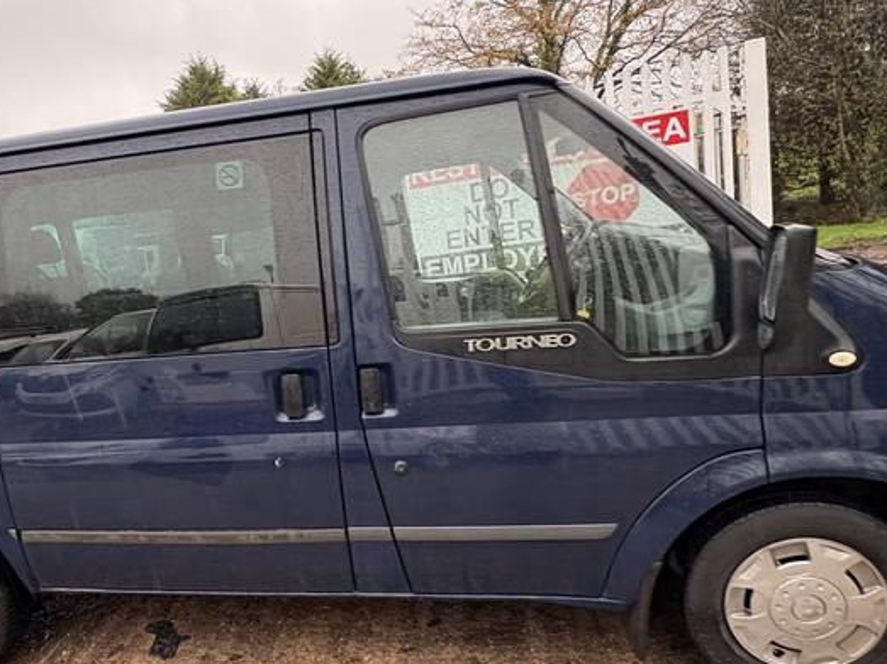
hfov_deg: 70.3
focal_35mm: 24
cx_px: 327
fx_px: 615
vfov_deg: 56.8
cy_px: 335
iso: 250
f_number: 2.2
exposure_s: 1/96
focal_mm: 2.22
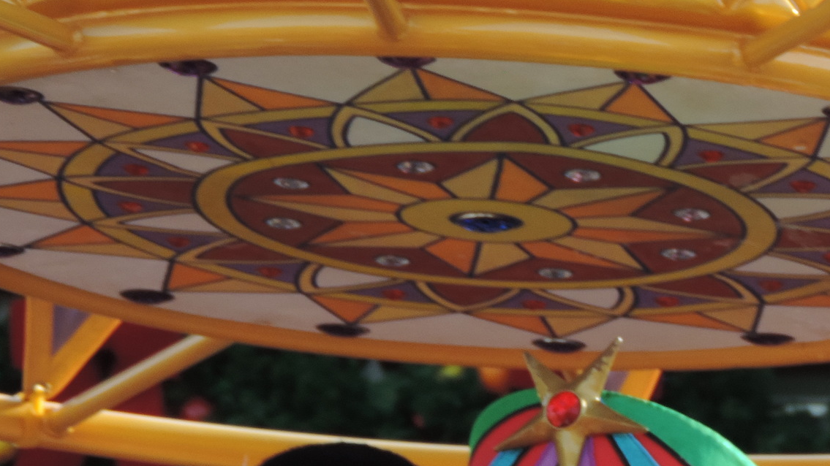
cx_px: 459
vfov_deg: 2.0
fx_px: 13203
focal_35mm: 600
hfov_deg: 3.6
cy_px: 491
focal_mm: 44.5
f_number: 4.7
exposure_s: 1/200
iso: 100
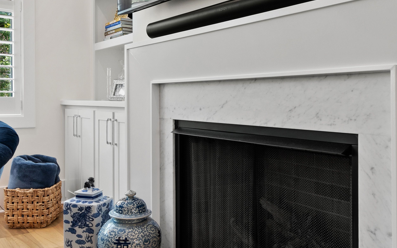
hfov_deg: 56.7
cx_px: 211
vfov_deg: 37.3
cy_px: 118
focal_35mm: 34
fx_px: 368
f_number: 8
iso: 100
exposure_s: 1/2.5
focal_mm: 10
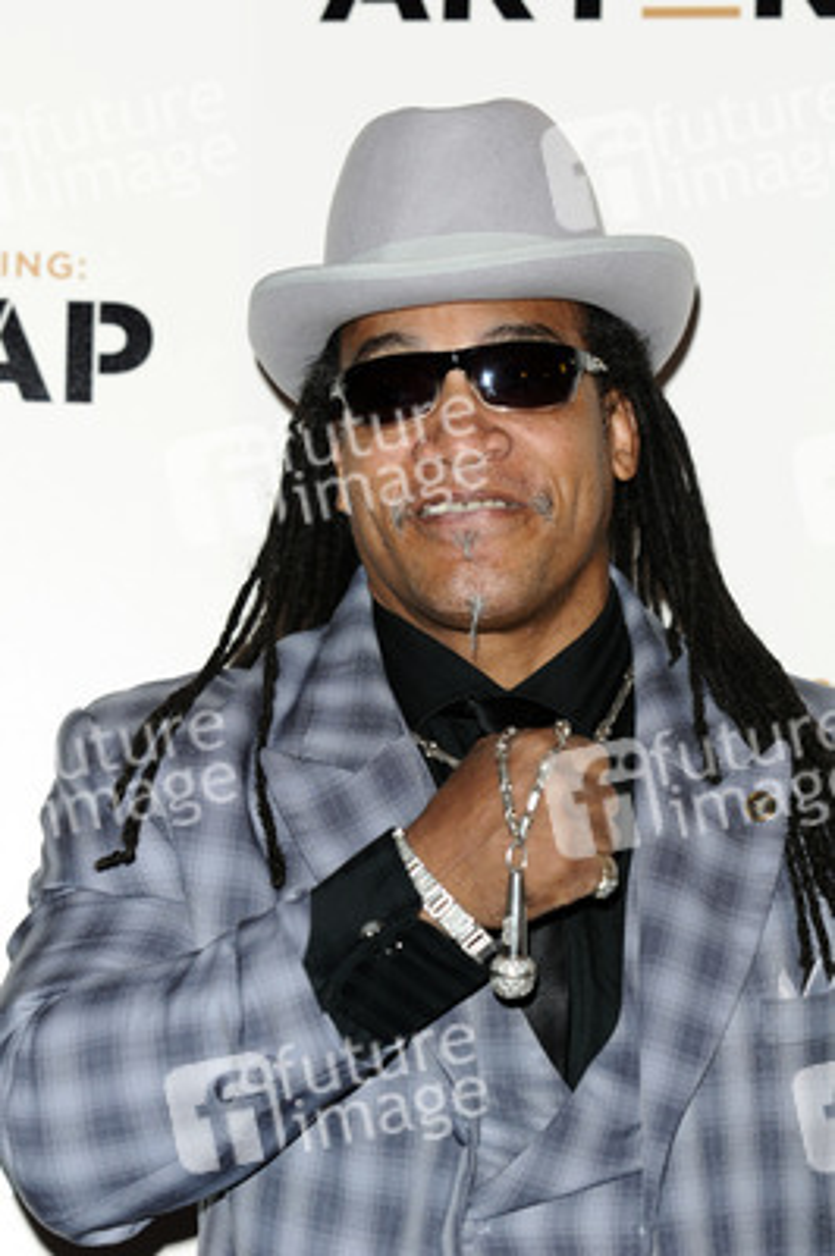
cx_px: 418
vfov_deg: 13.1
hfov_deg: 8.7
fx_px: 5489
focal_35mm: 158
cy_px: 628
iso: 320
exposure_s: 1/200
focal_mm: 105
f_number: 4
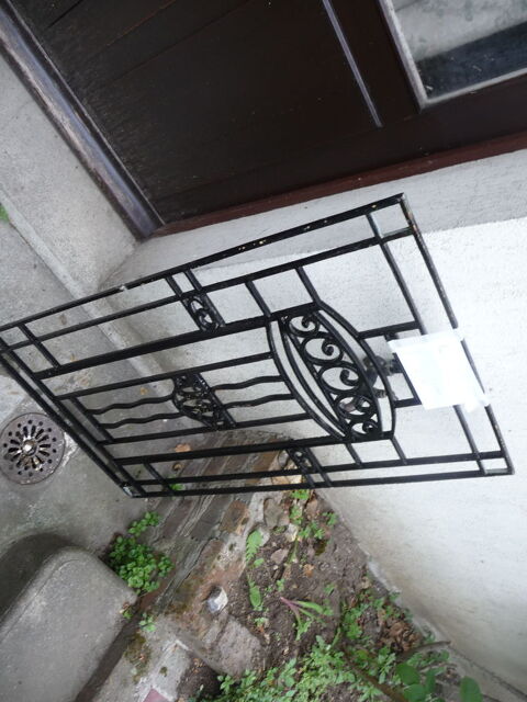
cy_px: 351
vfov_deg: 63.4
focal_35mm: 28
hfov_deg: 49.7
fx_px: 568
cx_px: 264
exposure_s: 1/40
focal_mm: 4.7
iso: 100
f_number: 3.3
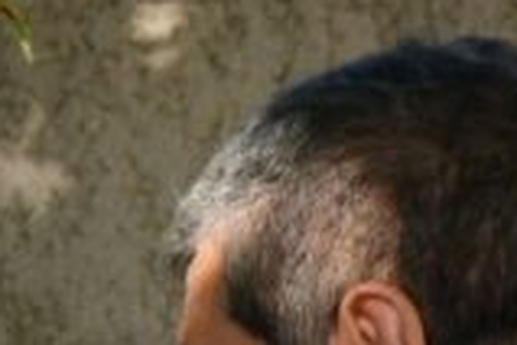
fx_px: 5040
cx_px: -403
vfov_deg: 3.8
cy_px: 952
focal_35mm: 351
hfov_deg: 5.8
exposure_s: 1/250
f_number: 5
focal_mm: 38
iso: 400
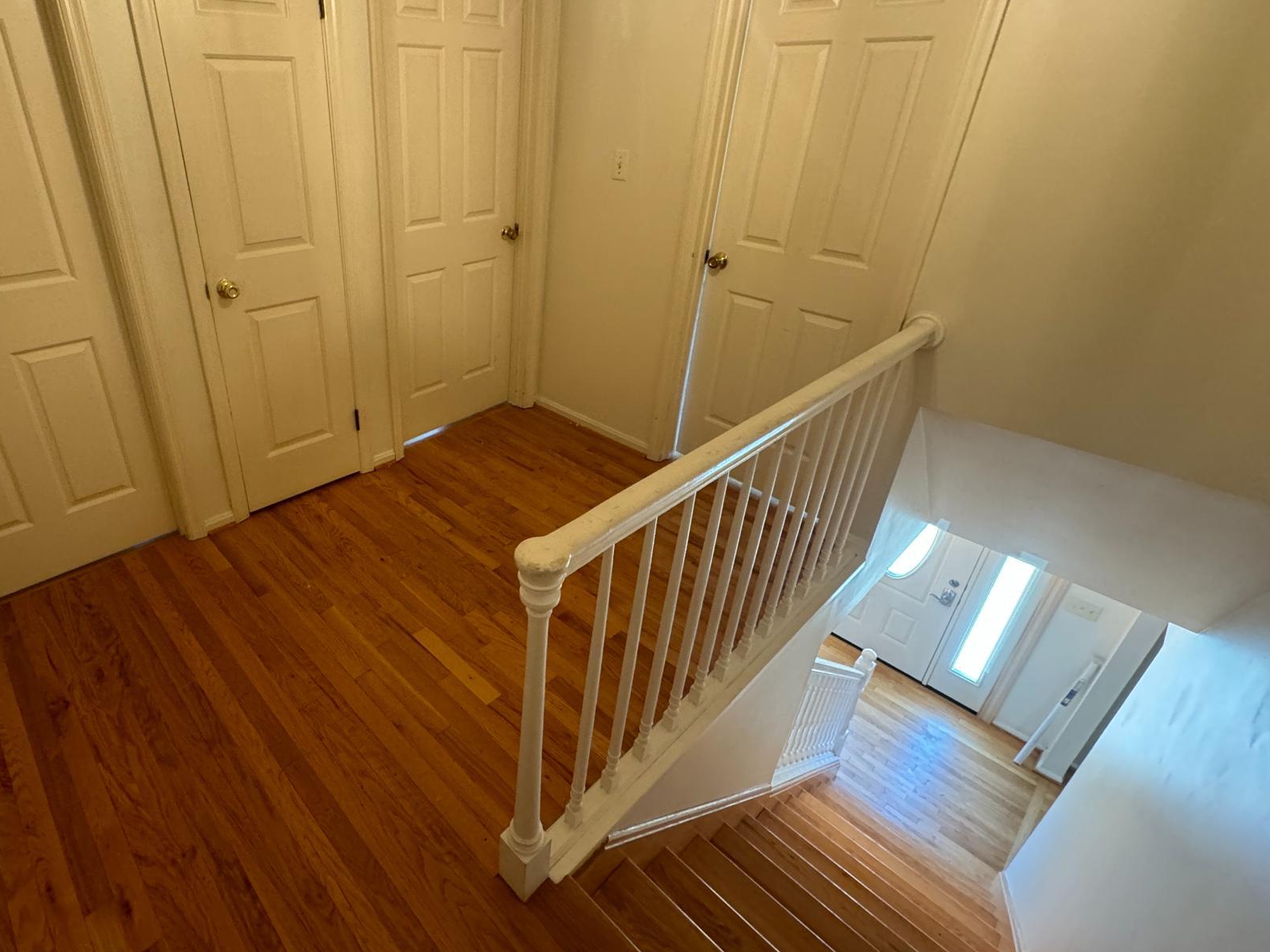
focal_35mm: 18
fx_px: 660
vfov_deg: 71.4
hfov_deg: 86.1
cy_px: 430
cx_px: 481
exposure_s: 1/60
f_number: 2.2
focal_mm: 2.22
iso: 400
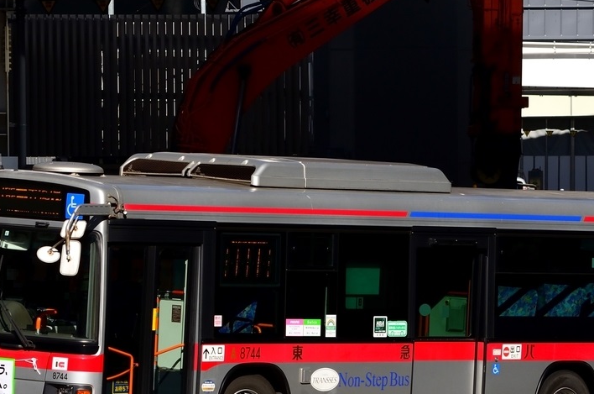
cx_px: 317
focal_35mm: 249
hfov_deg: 8.3
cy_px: 271
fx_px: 4100
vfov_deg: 5.5
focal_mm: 98
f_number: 8
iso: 250
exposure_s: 1/1000
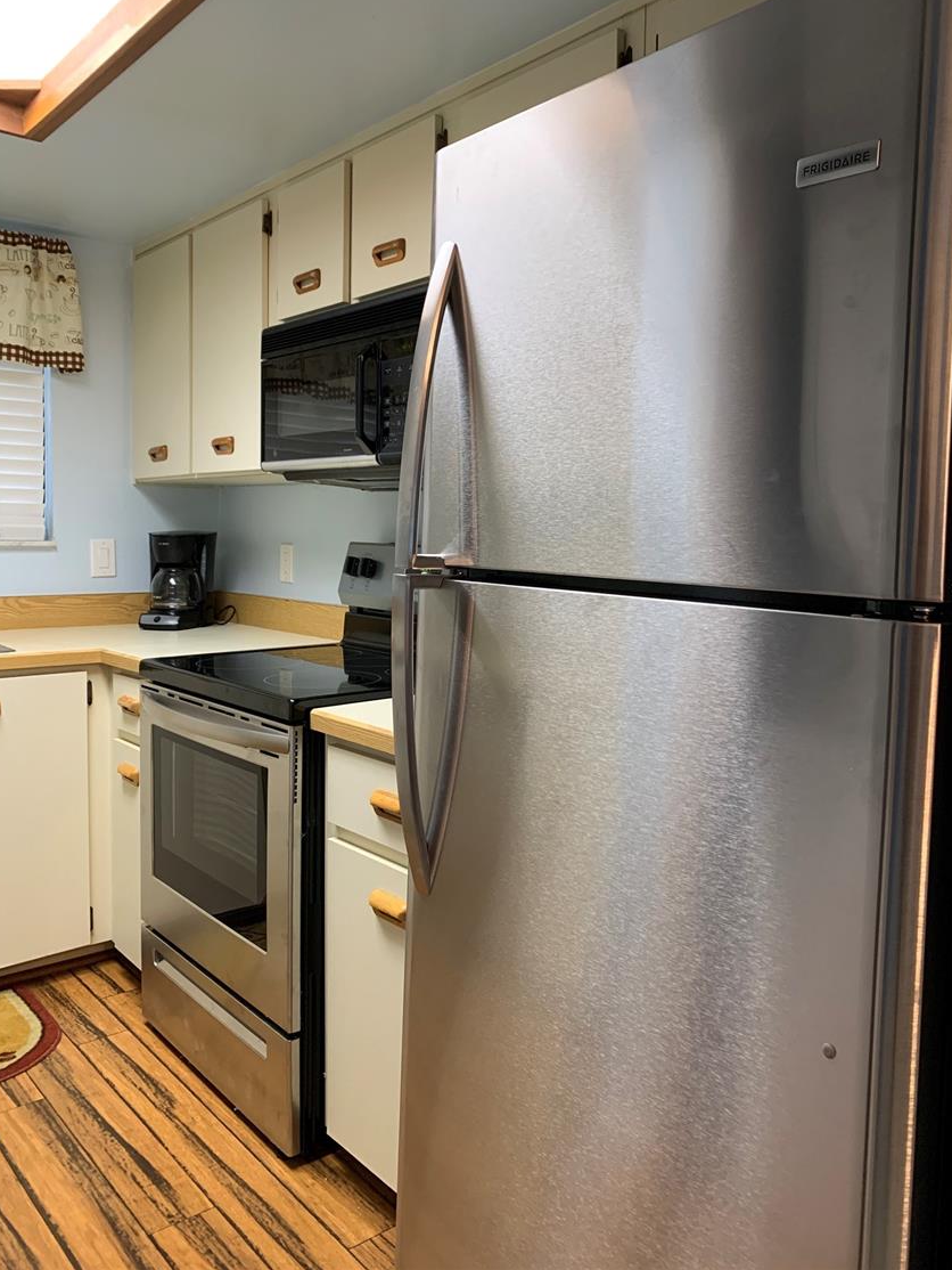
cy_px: 587
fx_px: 1026
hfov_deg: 49.7
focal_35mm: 28
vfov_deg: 63.4
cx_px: 502
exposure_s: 1/60
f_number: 1.8
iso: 250
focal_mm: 4.25
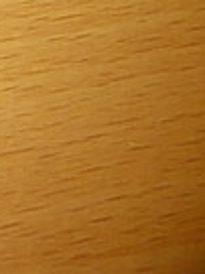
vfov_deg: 9.3
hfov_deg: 6.1
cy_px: -160
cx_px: -600
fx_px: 1629
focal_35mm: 206
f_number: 2.8
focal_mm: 4.7
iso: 200
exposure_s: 1/30
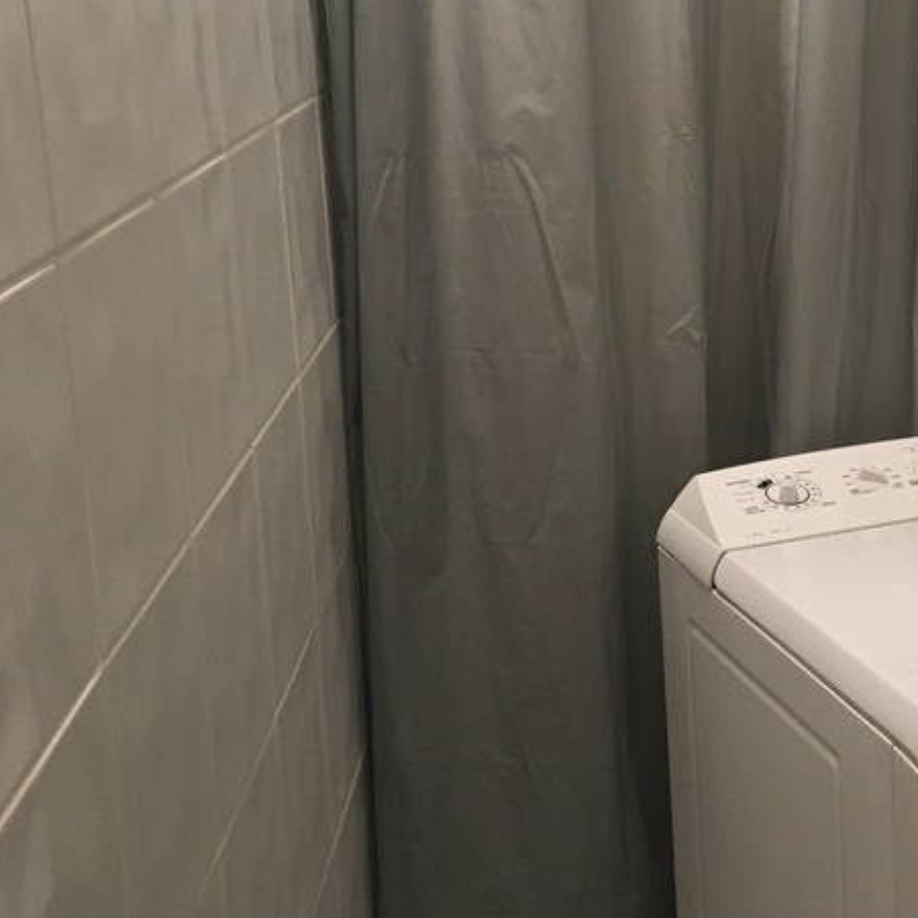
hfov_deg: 36.0
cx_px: 767
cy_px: 418
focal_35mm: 45
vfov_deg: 37.5
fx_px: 1350
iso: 200
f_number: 2.2
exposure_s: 1/33
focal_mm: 4.15
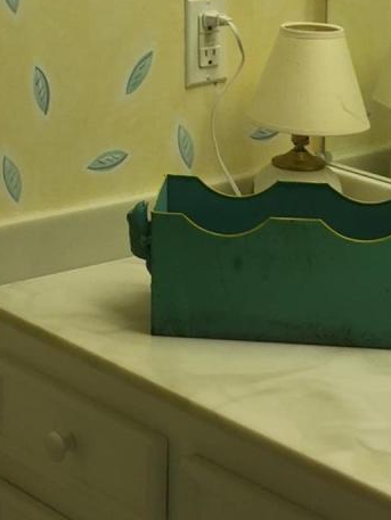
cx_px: 3
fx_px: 1912
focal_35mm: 127
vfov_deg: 15.3
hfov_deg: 11.6
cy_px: 19
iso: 32
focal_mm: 4.15
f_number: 2.2
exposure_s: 1/40
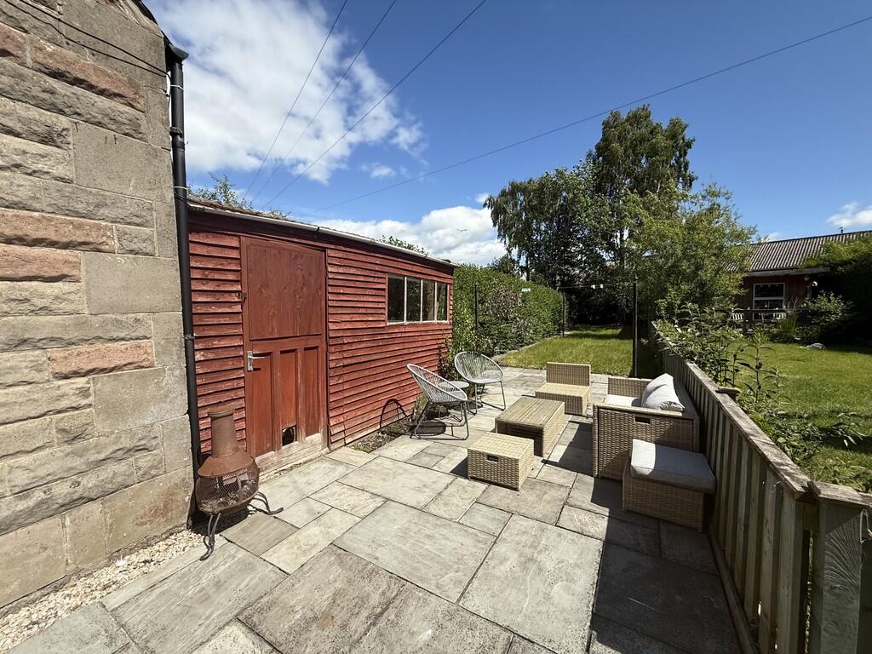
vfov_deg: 85.7
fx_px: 353
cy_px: 327
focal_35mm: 14
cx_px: 436
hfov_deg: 102.1
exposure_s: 1/1795
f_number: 2.2
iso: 50
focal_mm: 2.22
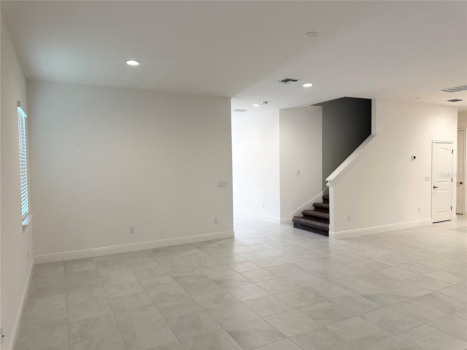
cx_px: 234
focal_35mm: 24
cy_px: 175
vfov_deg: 56.8
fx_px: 324
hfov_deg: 71.6
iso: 200
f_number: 1.78
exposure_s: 1/120
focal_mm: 6.86
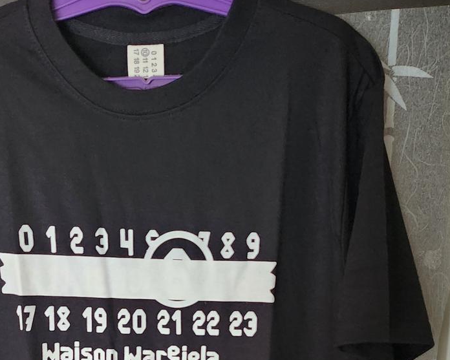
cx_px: 152
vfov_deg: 32.3
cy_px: 357
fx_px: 573
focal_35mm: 43
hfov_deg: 42.4
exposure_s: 1/120
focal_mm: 5
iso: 800
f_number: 1.8
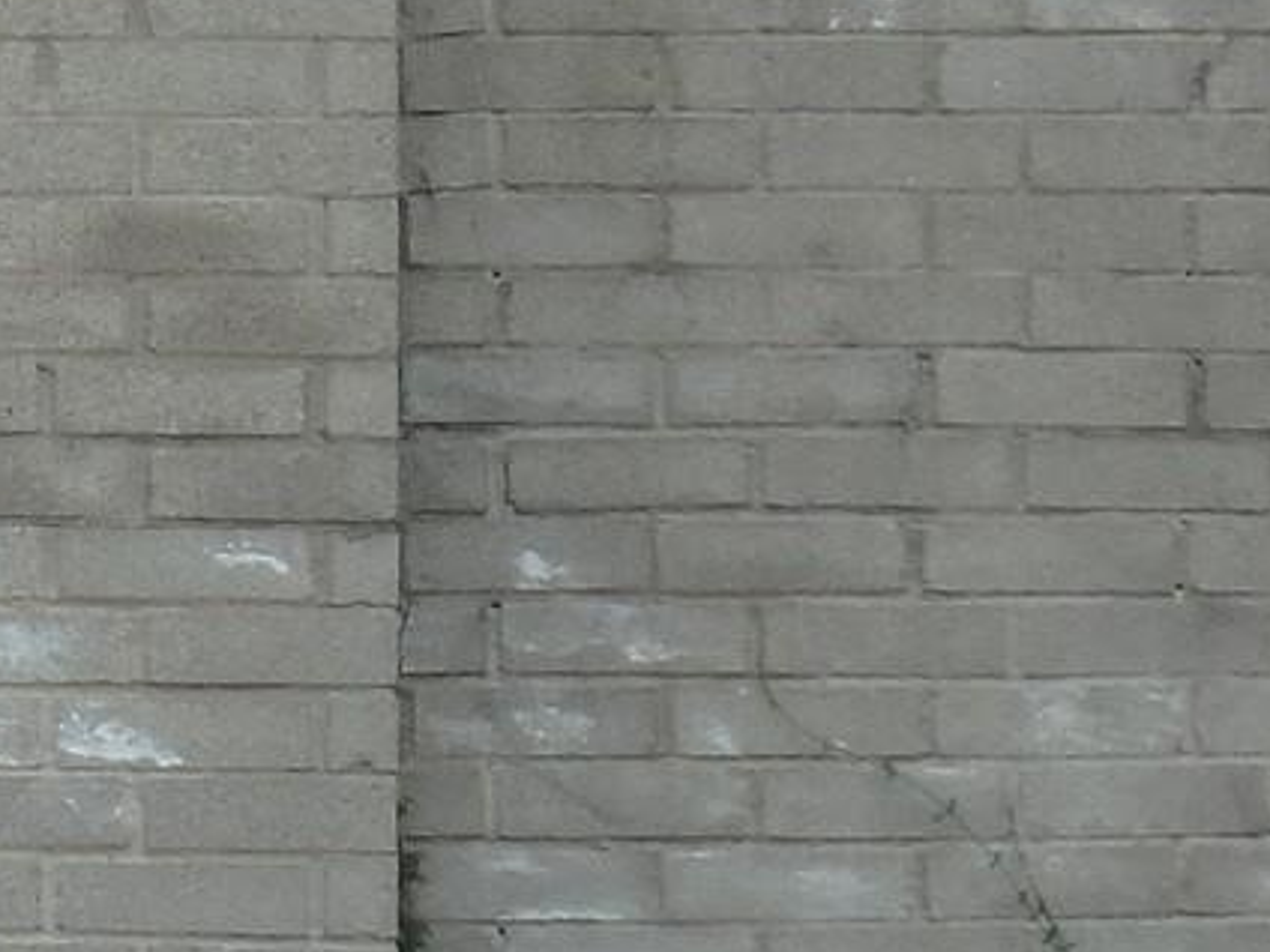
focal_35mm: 275
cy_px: 584
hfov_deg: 6.9
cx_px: -1426
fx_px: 10089
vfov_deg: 5.4
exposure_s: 1/400
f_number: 5.1
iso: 125
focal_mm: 10.1
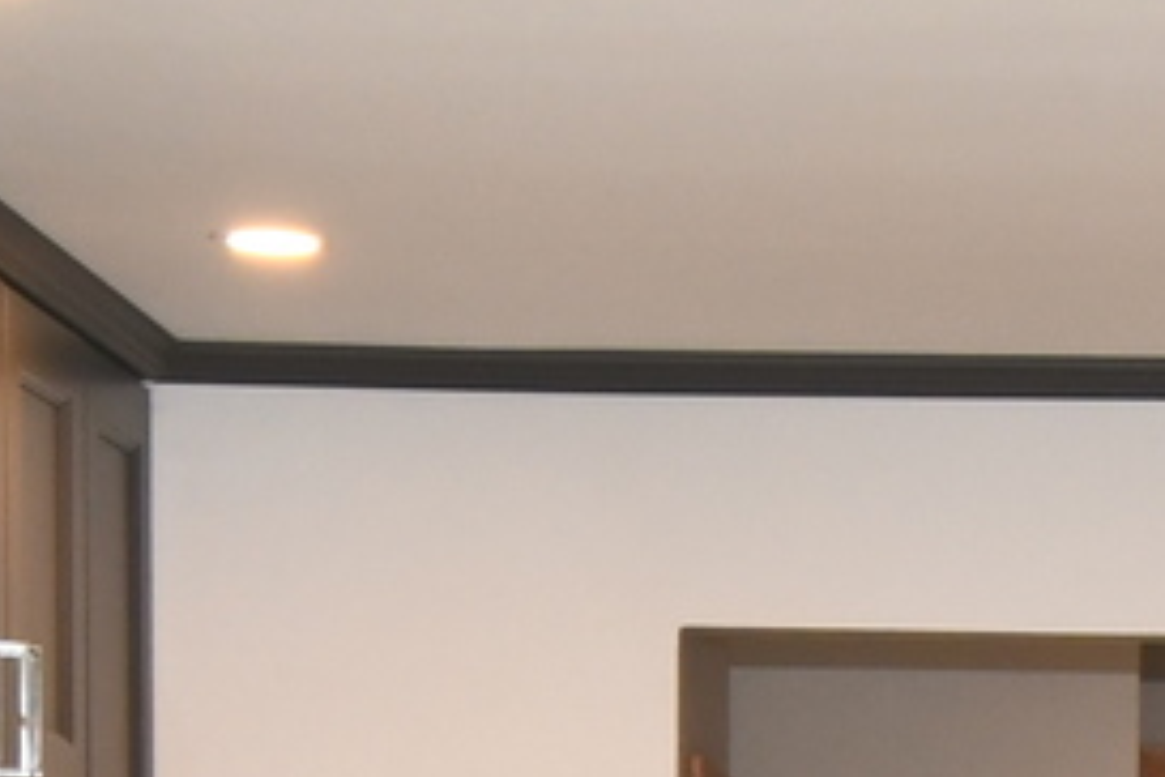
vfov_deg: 7.3
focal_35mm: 178
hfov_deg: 11.4
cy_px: 1738
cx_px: 1259
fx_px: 5760
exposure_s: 1/60
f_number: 5.6
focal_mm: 20
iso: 640
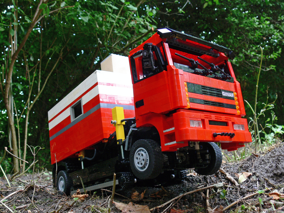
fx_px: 320
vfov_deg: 36.8
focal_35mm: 39
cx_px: 142
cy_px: 106
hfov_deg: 47.9
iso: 100
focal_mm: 8.2
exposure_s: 1/50
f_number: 3.6
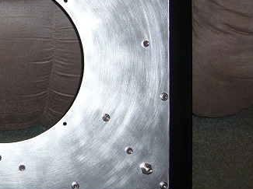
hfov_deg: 26.9
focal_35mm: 69
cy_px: 44
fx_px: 504
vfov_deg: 21.1
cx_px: 12
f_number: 2.8
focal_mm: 5.8
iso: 100
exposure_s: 1/30
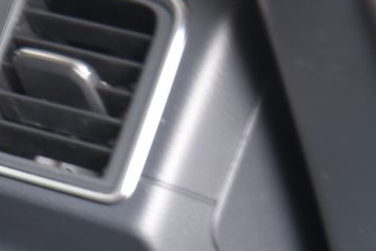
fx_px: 3669
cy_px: 146
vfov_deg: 3.9
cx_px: -38
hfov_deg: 5.8
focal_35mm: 351
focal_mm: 120
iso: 500
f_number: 4
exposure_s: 1/1.6
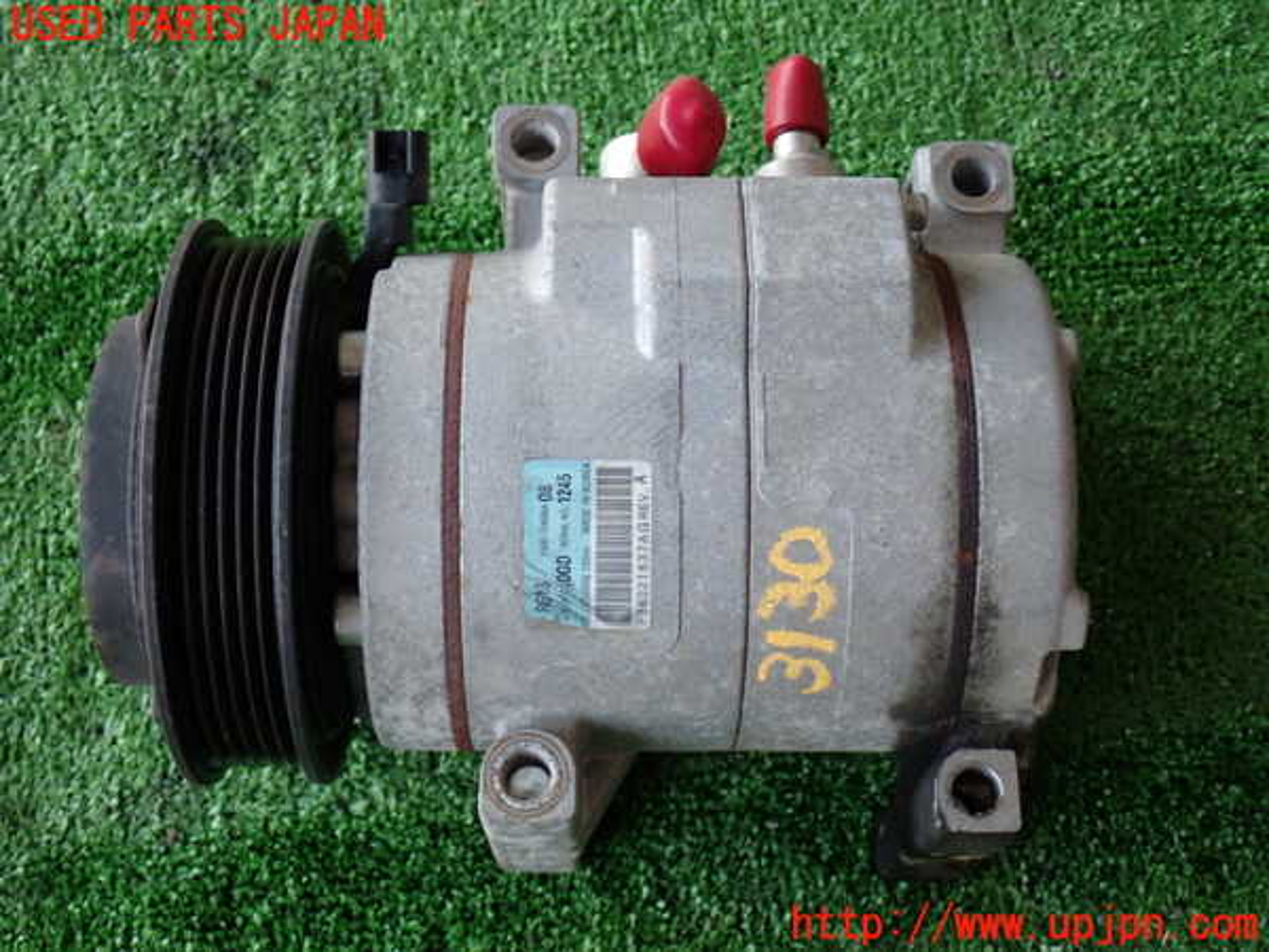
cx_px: 634
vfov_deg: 29.1
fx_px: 1833
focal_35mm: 50
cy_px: 476
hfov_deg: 38.2
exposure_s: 1/60
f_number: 3.2
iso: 200
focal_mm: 9.01
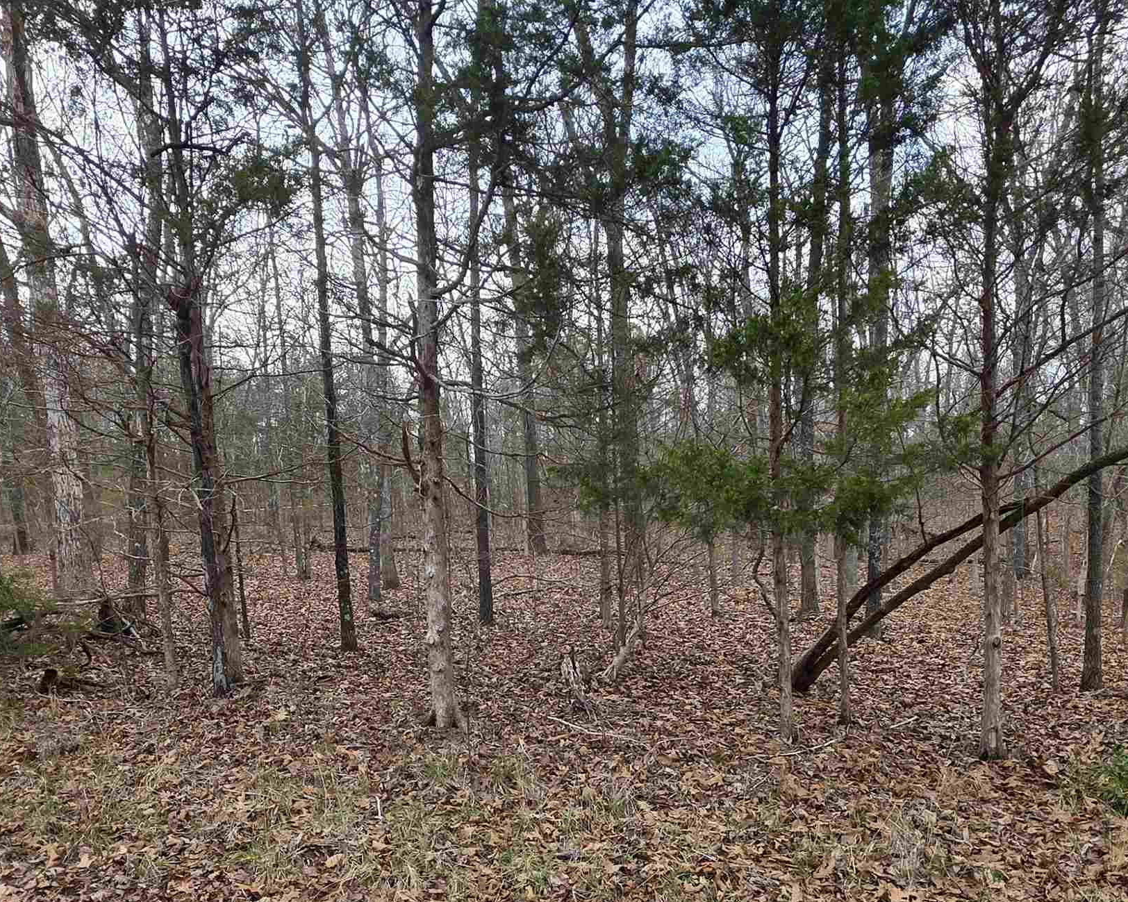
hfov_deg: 70.3
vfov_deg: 56.2
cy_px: 666
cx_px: 547
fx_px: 801
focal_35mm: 24
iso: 20
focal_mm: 2.2
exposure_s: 1/120
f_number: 1.9
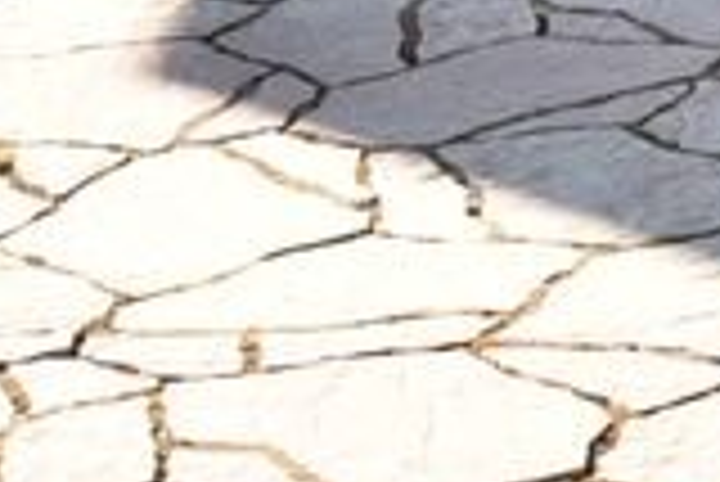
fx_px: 5125
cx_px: 2012
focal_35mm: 256
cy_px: -892
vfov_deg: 5.1
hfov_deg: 7.3
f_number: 7.1
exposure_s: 1/200
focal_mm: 40
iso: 500
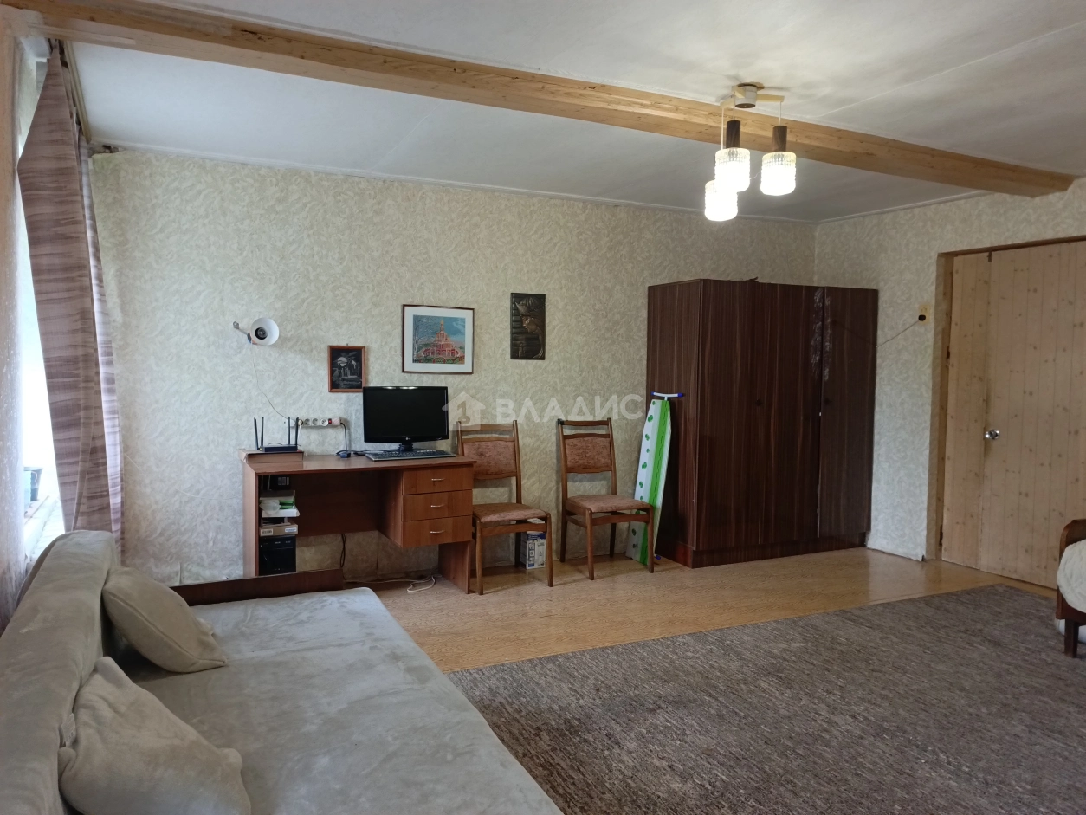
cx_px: 543
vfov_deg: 56.8
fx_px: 753
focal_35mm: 24
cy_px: 408
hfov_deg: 71.6
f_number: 1.7
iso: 481
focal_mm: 5.25
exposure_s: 1/50
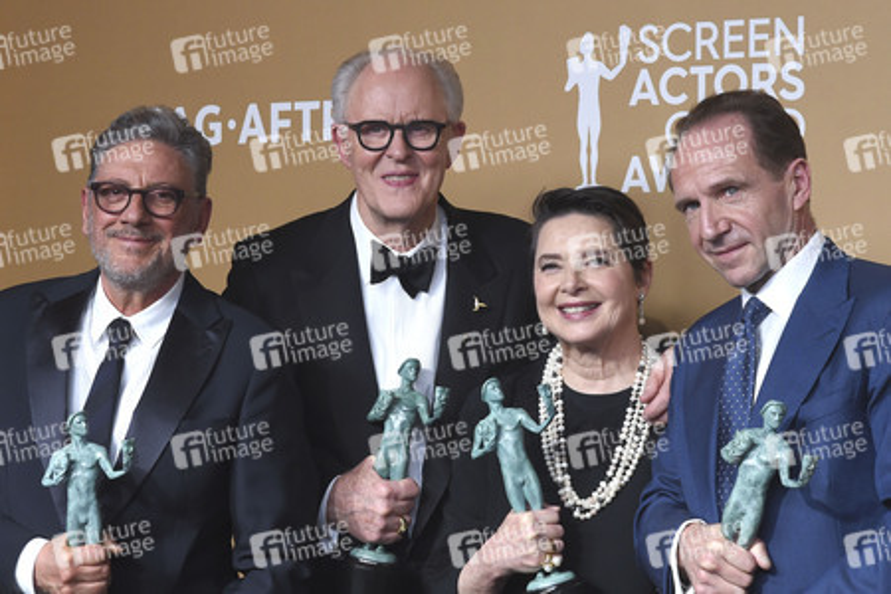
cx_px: 446
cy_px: 297
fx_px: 2351
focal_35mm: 95
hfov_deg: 21.5
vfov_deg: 14.4
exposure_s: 1/250
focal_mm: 95
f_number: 7.1
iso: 2500
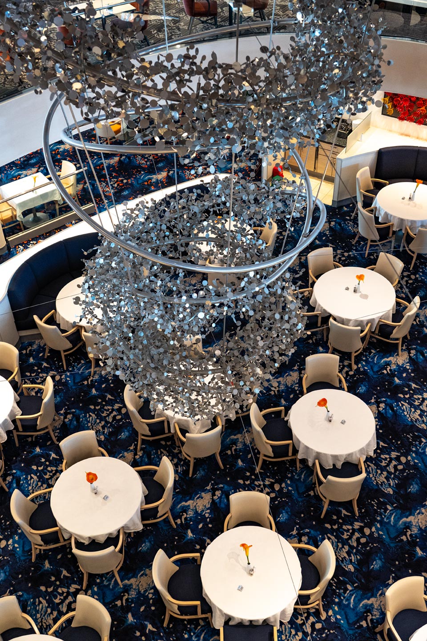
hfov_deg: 34.0
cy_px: 320
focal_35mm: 39
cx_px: 214
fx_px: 699
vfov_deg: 49.2
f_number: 4
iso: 800
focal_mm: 26.2
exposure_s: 1/80
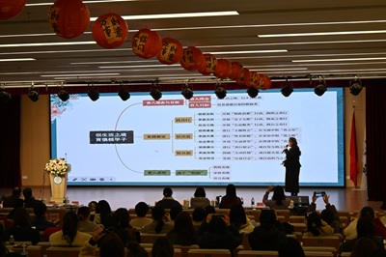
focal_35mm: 75
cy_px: 128
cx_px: 193
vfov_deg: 18.2
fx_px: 803
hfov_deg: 27.0
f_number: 6.3
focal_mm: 50
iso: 560
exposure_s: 1/125
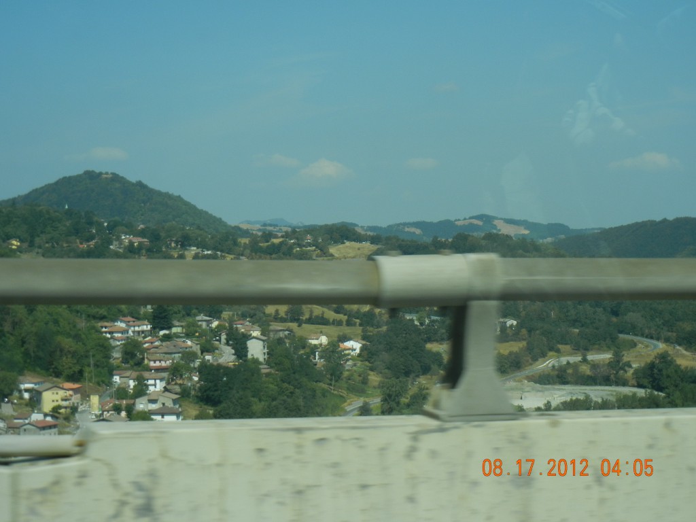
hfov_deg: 22.0
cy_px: 261
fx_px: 1789
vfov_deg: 16.6
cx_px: 348
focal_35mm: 89
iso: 160
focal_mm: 16
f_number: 4.4
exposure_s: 1/1029
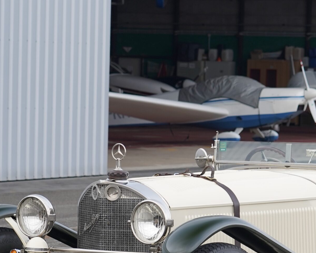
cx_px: 240
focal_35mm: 175
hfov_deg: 11.0
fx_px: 1637
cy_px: 197
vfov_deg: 8.8
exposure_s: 1/160
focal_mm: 59
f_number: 4
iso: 200
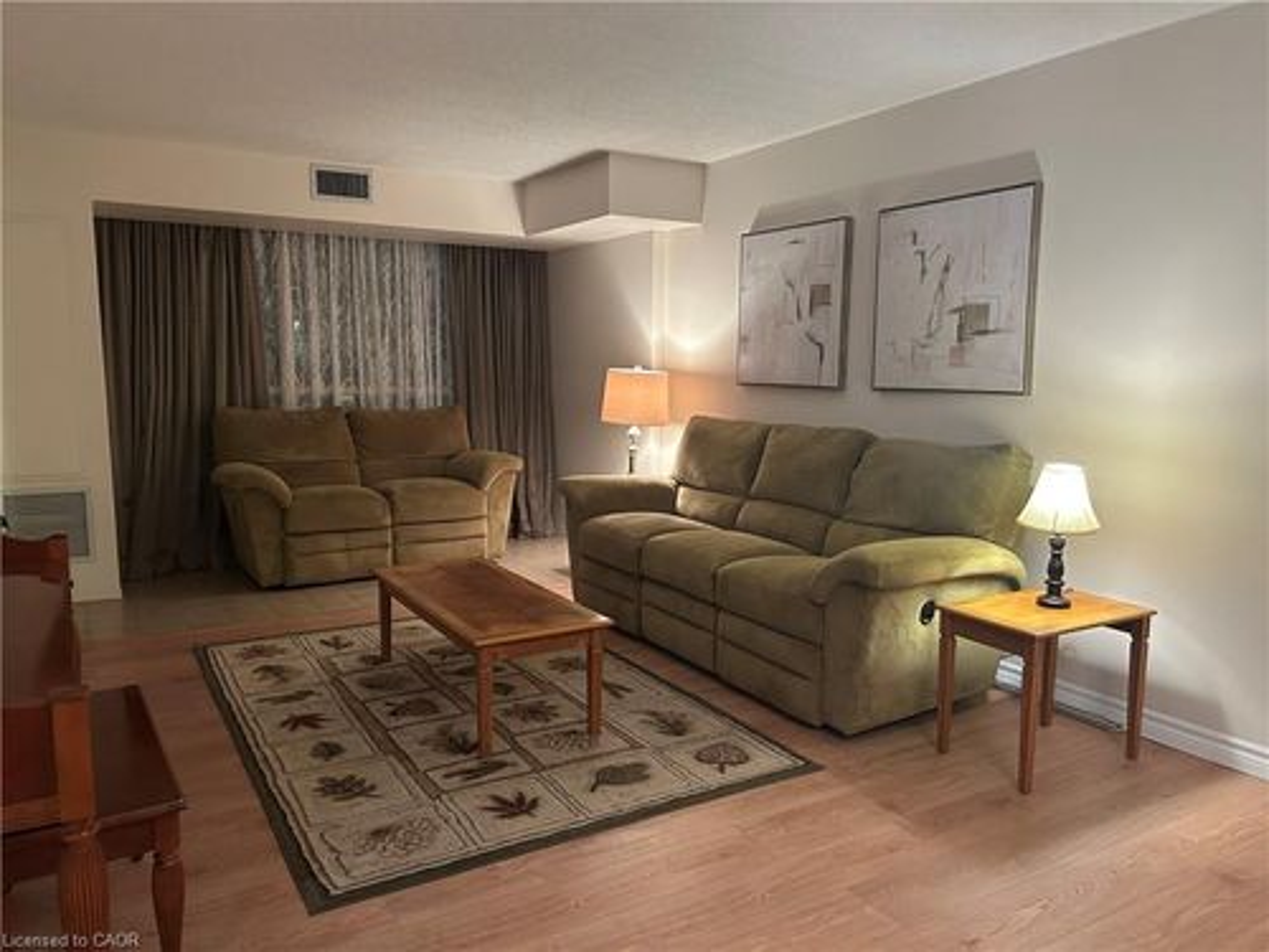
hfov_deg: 67.3
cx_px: 634
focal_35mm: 26
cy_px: 476
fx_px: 953
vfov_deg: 53.1
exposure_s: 1/60
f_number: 1.5
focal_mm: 5.7
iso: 320
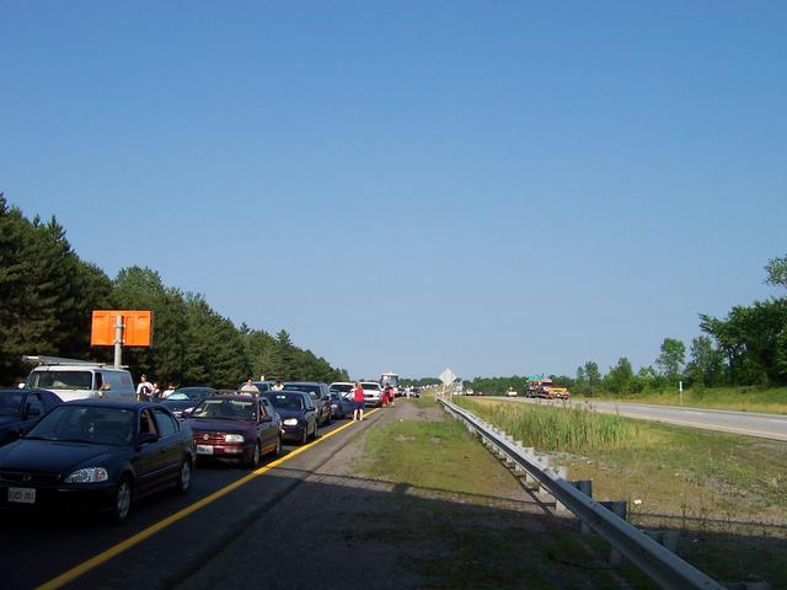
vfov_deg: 38.7
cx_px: 394
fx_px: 841
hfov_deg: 50.1
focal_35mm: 37
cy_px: 295
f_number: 5.6
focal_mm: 5.6
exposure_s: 1/750
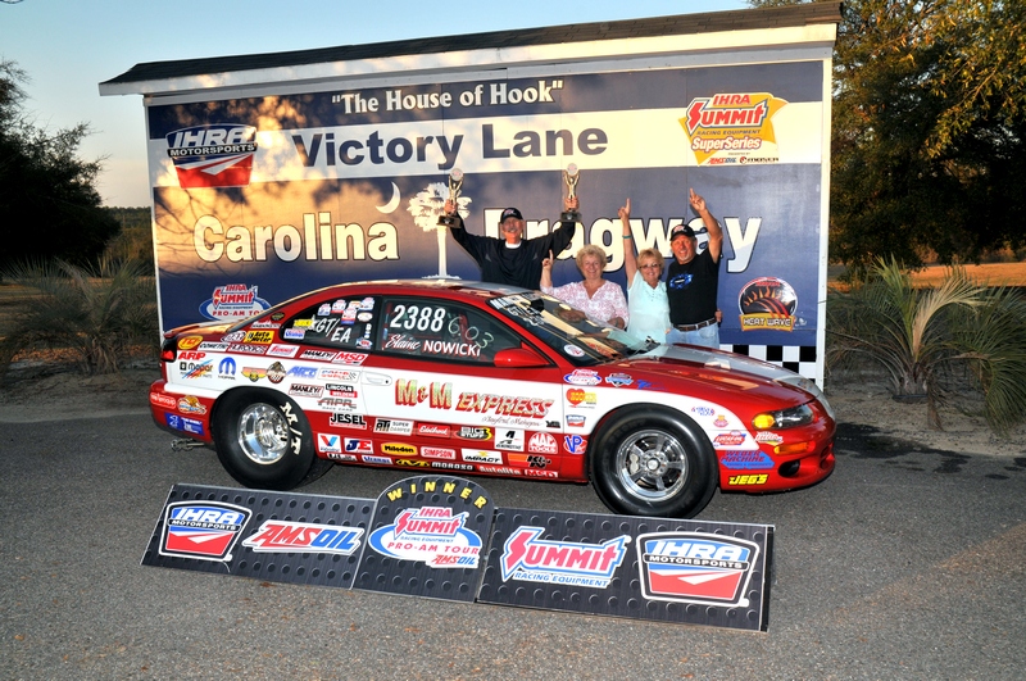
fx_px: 939
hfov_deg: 57.3
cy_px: 340
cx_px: 513
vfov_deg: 39.9
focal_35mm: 33
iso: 250
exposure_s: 1/250
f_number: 9
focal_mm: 22
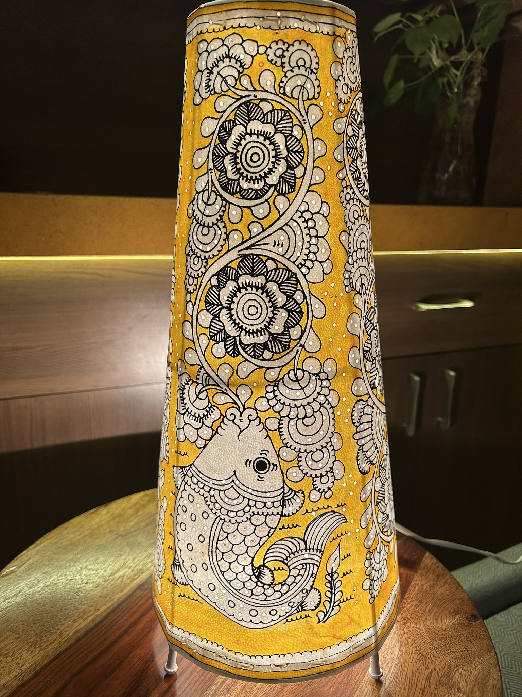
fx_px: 523
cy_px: 348
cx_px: 261
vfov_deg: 67.3
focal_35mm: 26
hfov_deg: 53.1
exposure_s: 1/100
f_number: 1.5
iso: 125
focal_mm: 5.7
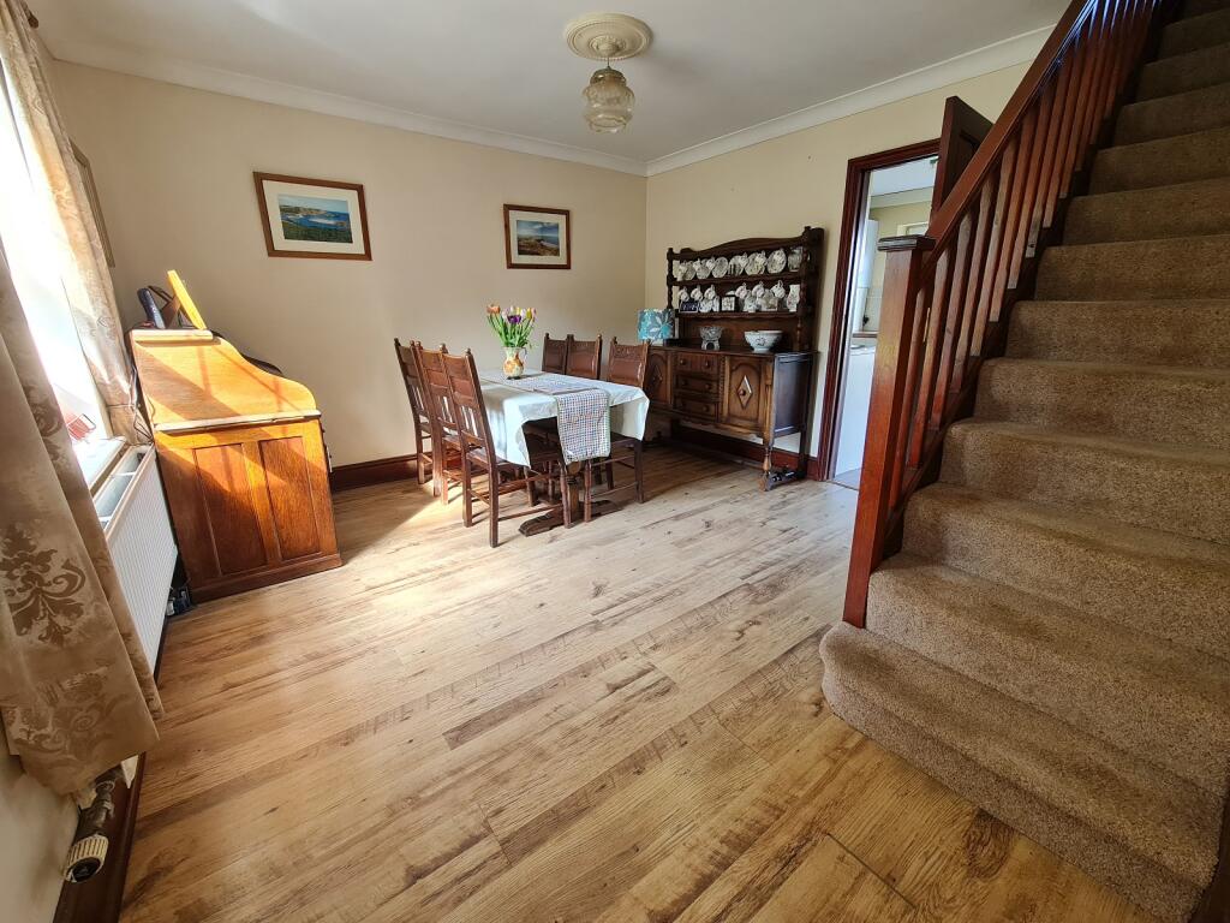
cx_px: 615
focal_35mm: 13
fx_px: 462
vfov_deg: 89.9
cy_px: 462
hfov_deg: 106.2
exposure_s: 1/50
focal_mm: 2.2
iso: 160
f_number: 2.2
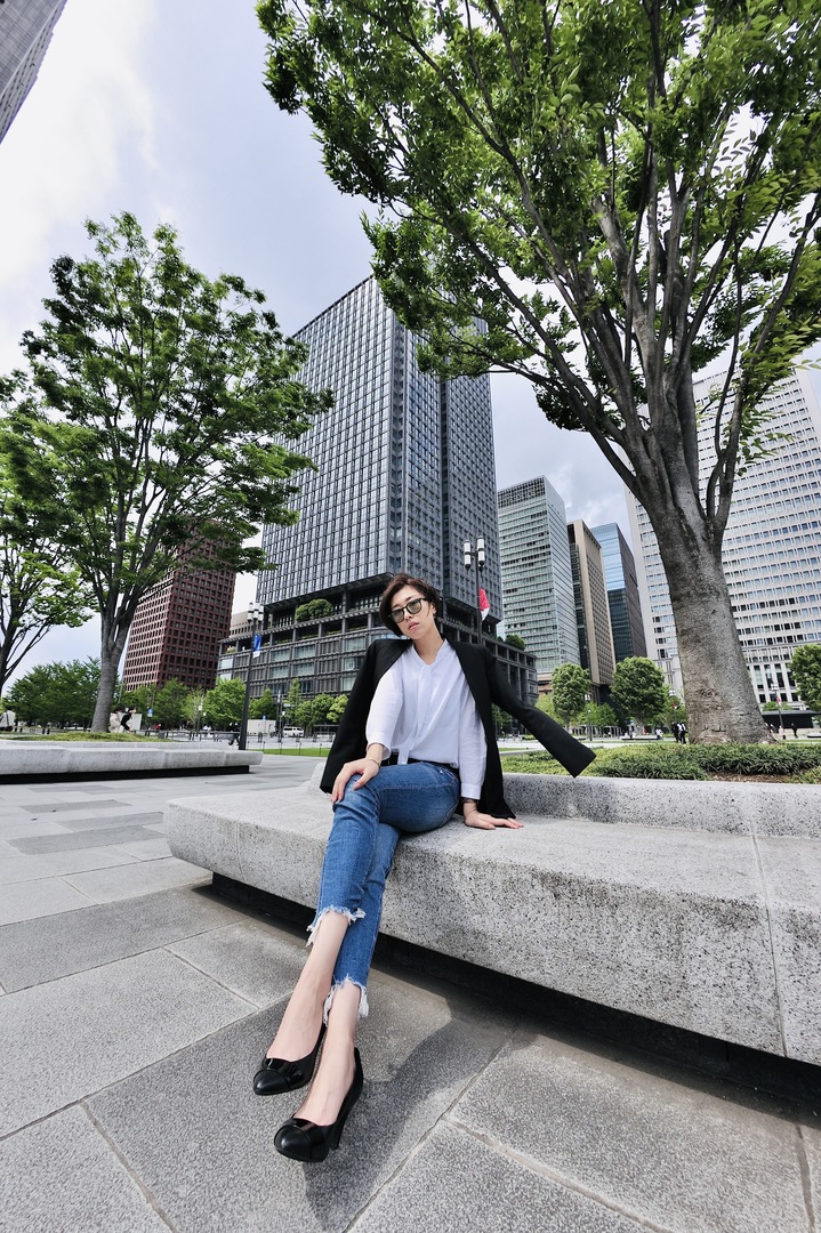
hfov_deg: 73.7
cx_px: 410
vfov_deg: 96.8
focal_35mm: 16
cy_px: 616
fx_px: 548
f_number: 8
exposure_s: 1/180
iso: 200
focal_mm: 16
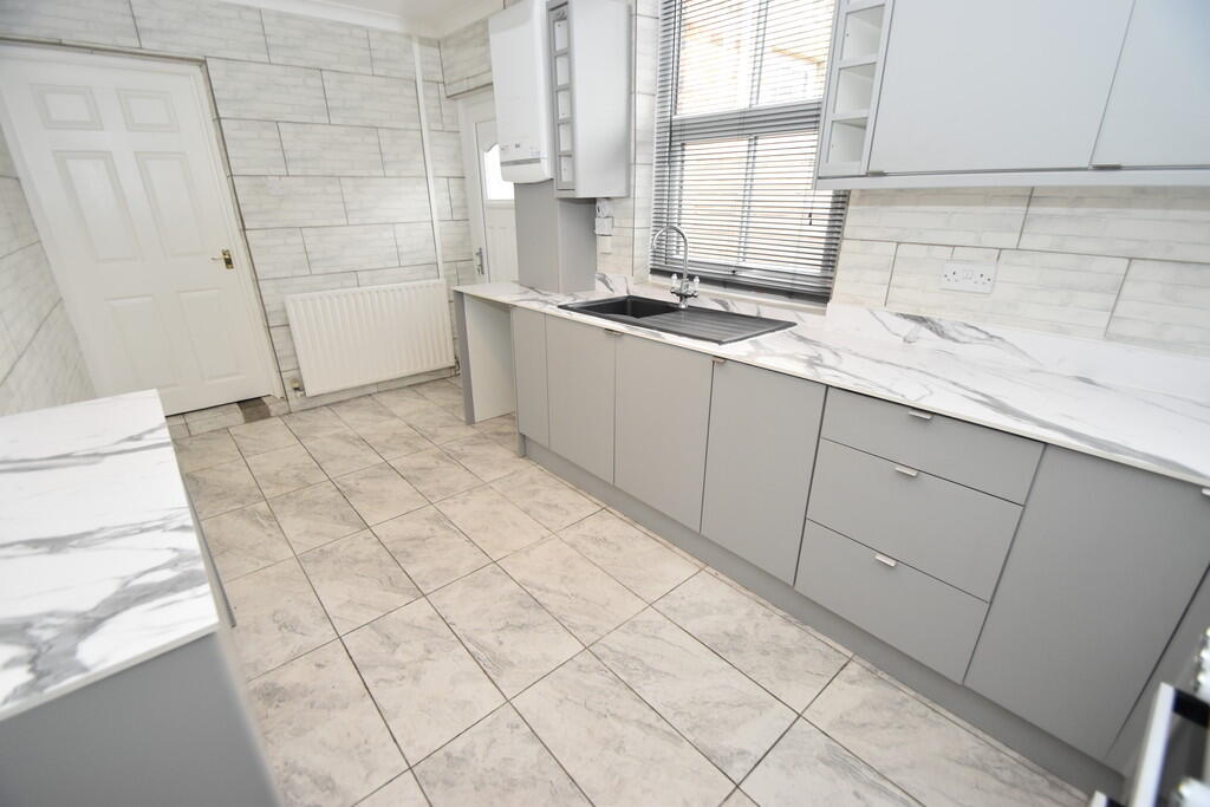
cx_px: 605
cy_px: 404
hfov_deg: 100.4
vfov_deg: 77.3
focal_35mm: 15
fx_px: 504
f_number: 4
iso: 800
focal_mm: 10
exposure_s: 1/60
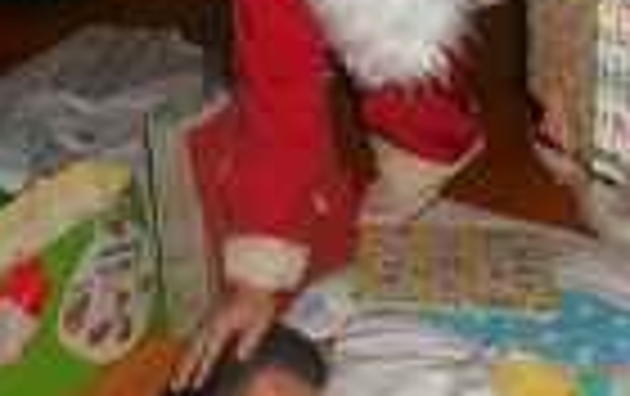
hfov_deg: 31.0
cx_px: 270
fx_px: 1135
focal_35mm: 66
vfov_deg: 19.8
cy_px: 234
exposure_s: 1/25
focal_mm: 4.5
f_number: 3.3
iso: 200
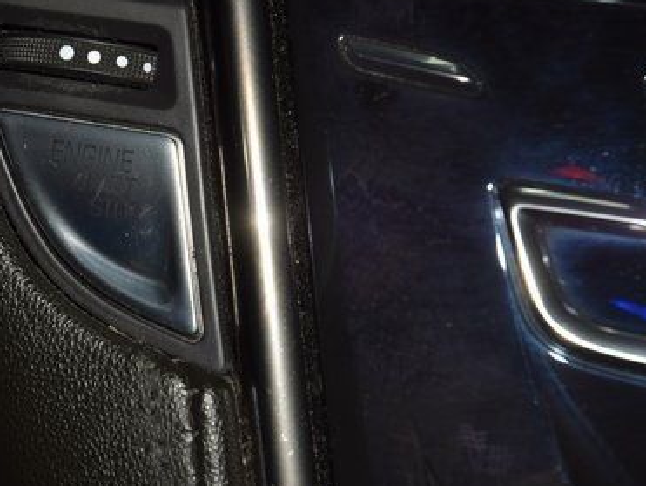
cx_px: 104
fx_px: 3250
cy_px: 213
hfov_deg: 11.3
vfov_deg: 8.5
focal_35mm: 174
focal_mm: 70
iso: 100
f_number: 8
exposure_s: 1/125
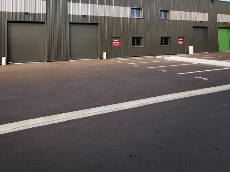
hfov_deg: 66.6
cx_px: 91
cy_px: 37
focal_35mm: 26
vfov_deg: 50.2
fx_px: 173
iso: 50
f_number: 2.2
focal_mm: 2.35
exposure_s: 1/407
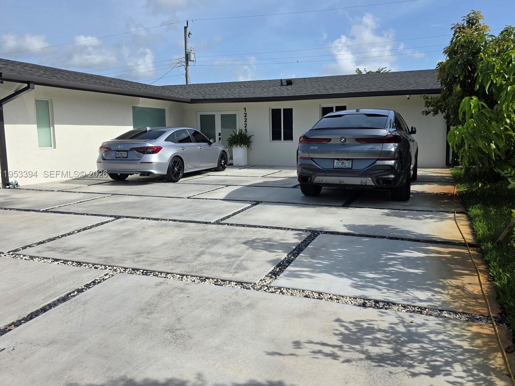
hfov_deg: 65.0
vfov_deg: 51.3
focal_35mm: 27
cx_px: 292
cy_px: 174
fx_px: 402
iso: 80
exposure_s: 1/7626
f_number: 1.7
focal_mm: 6.3
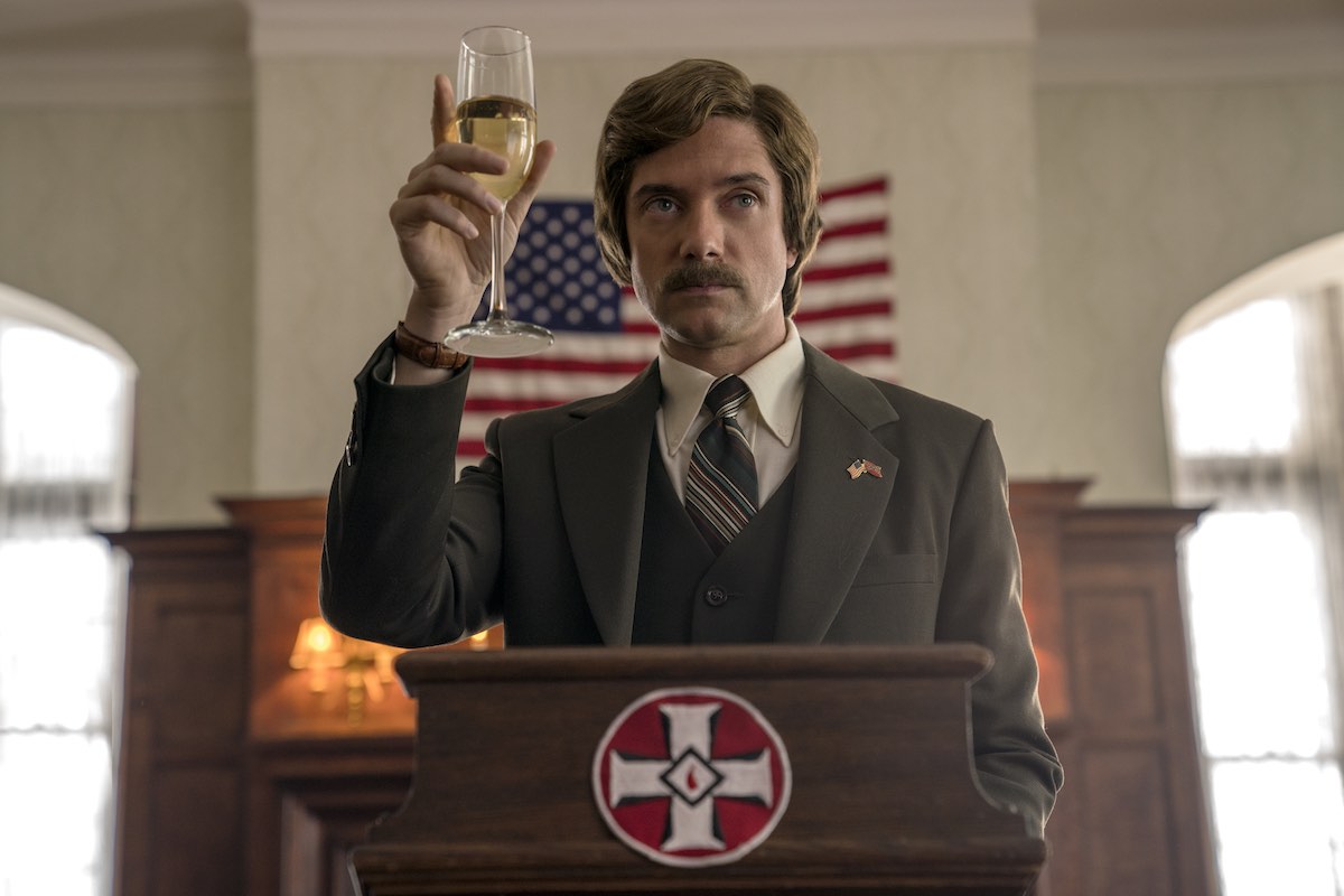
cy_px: 448
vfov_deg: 22.3
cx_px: 672
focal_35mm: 61
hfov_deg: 32.9
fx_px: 2277
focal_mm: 61
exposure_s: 1/125
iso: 1000
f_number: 3.5
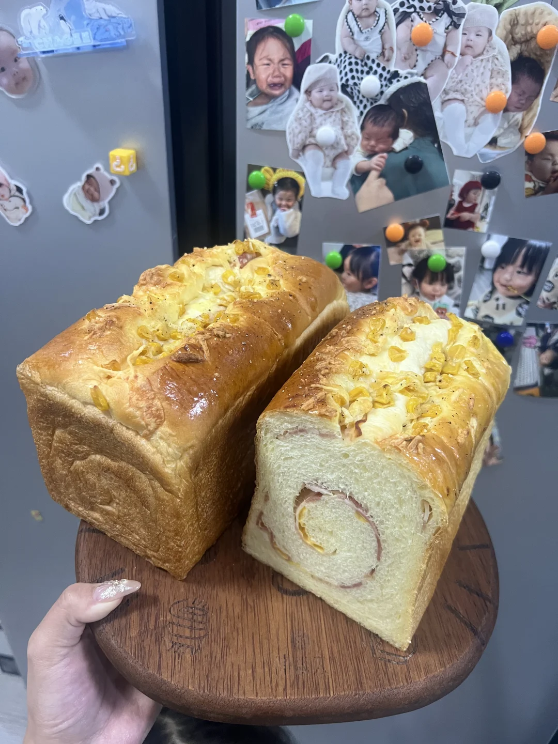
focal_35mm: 26
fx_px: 559
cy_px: 372
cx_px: 279
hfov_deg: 53.1
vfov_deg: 67.3
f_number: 1.5
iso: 200
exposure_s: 1/50
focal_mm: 5.7
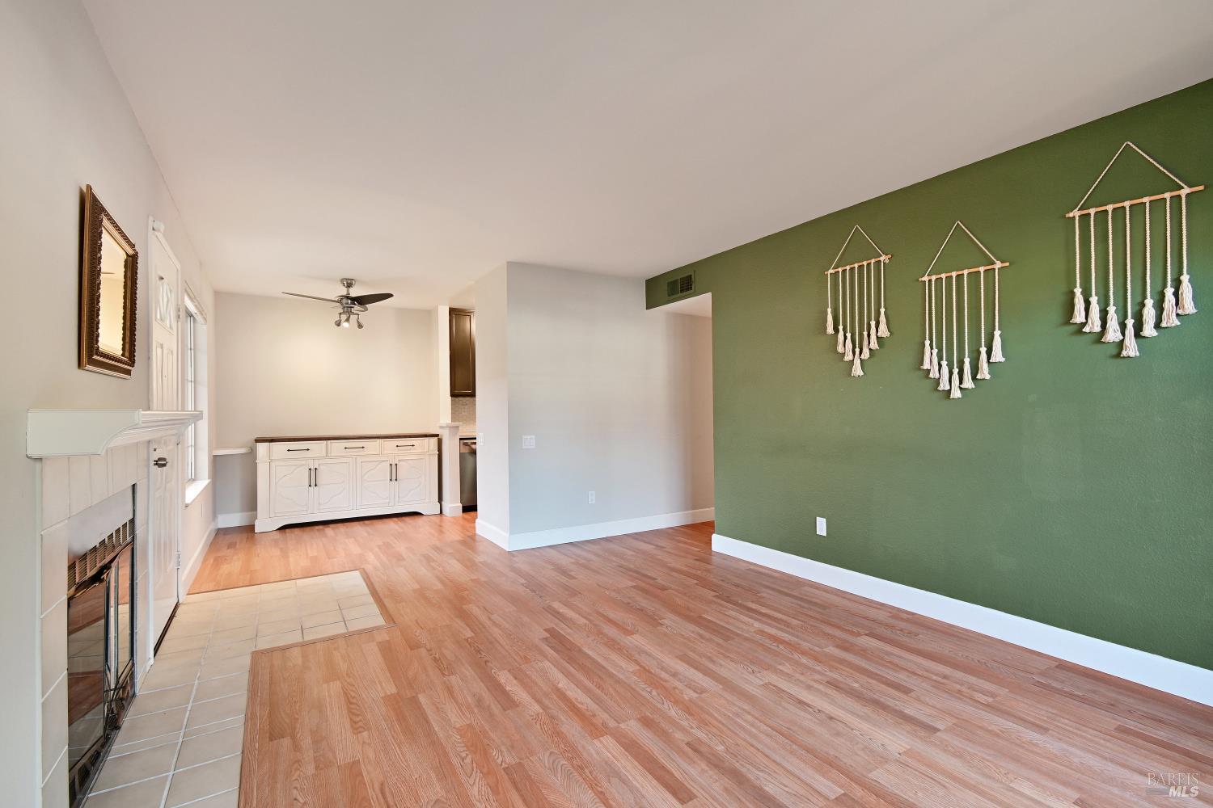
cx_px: 606
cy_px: 404
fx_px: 505
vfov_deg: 77.3
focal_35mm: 15
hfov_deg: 100.4
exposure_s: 1.6
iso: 200
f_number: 8
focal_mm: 10
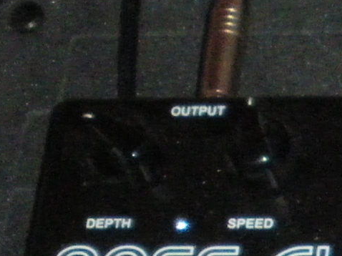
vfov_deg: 6.0
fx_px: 2429
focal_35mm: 246
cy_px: 157
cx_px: 866
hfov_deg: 7.4
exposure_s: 1/50
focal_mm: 6.3
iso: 400
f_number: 3.5
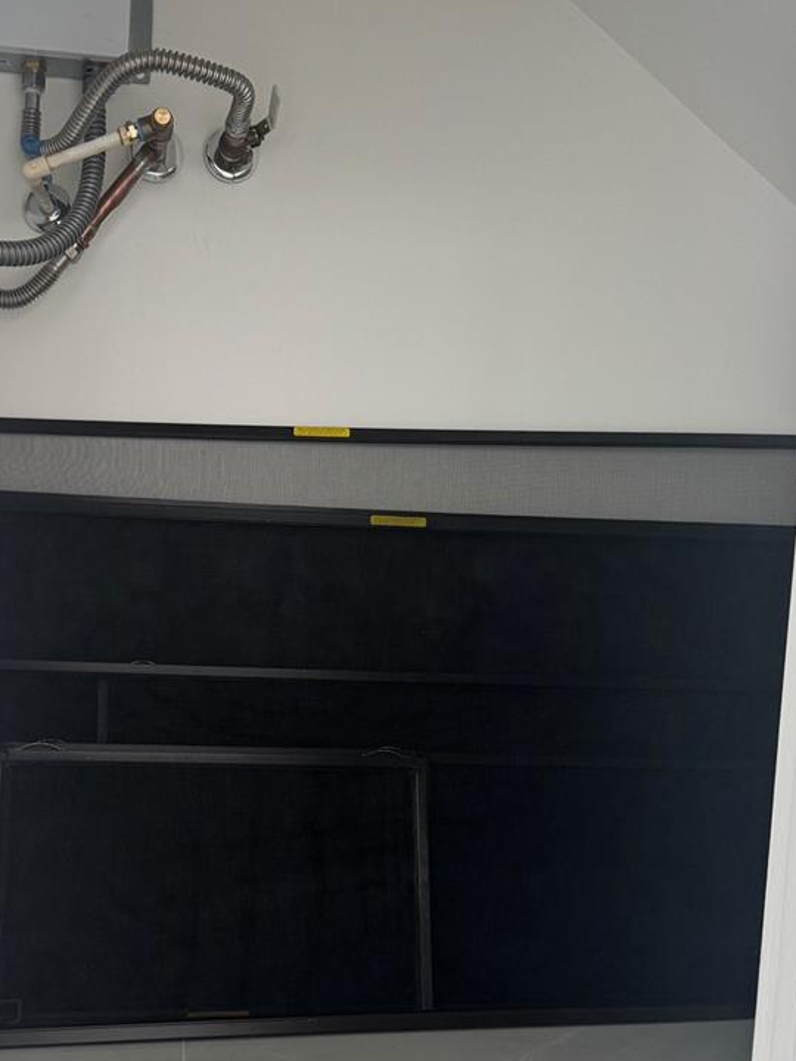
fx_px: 1226
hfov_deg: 35.8
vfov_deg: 46.4
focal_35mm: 40
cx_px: 323
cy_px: 662
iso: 200
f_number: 1.78
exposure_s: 1/77
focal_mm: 6.76
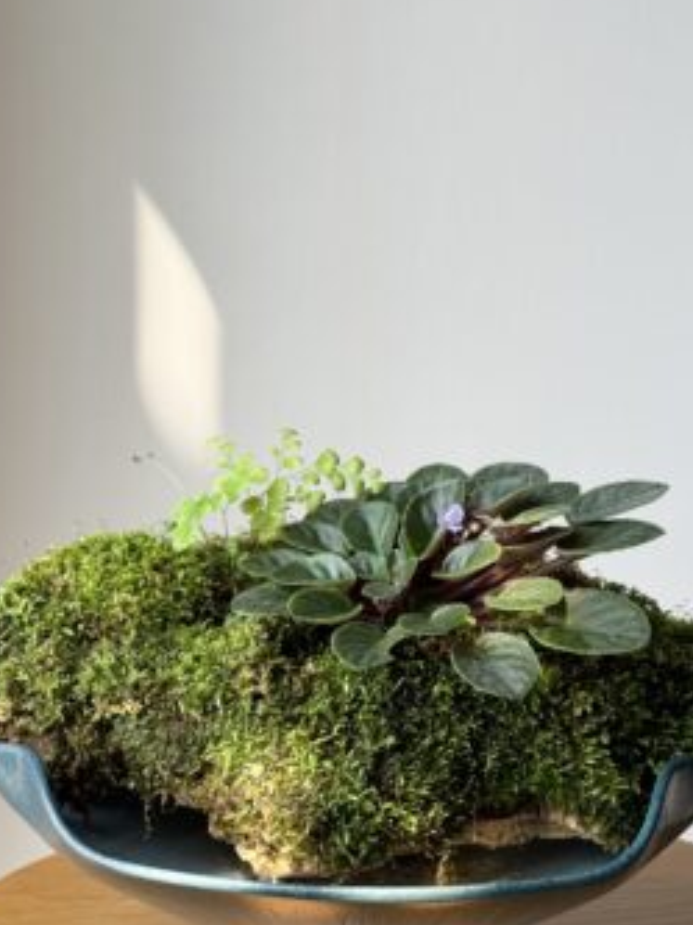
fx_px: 2055
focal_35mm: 77
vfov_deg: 25.3
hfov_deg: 19.1
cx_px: 340
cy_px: 430
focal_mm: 6.76
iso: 64
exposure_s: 1/275
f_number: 1.78
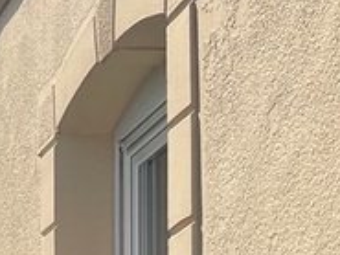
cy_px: 512
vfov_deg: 9.6
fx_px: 1415
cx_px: -364
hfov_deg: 12.0
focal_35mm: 144
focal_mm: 4.2
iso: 32
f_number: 1.6
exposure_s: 1/3401
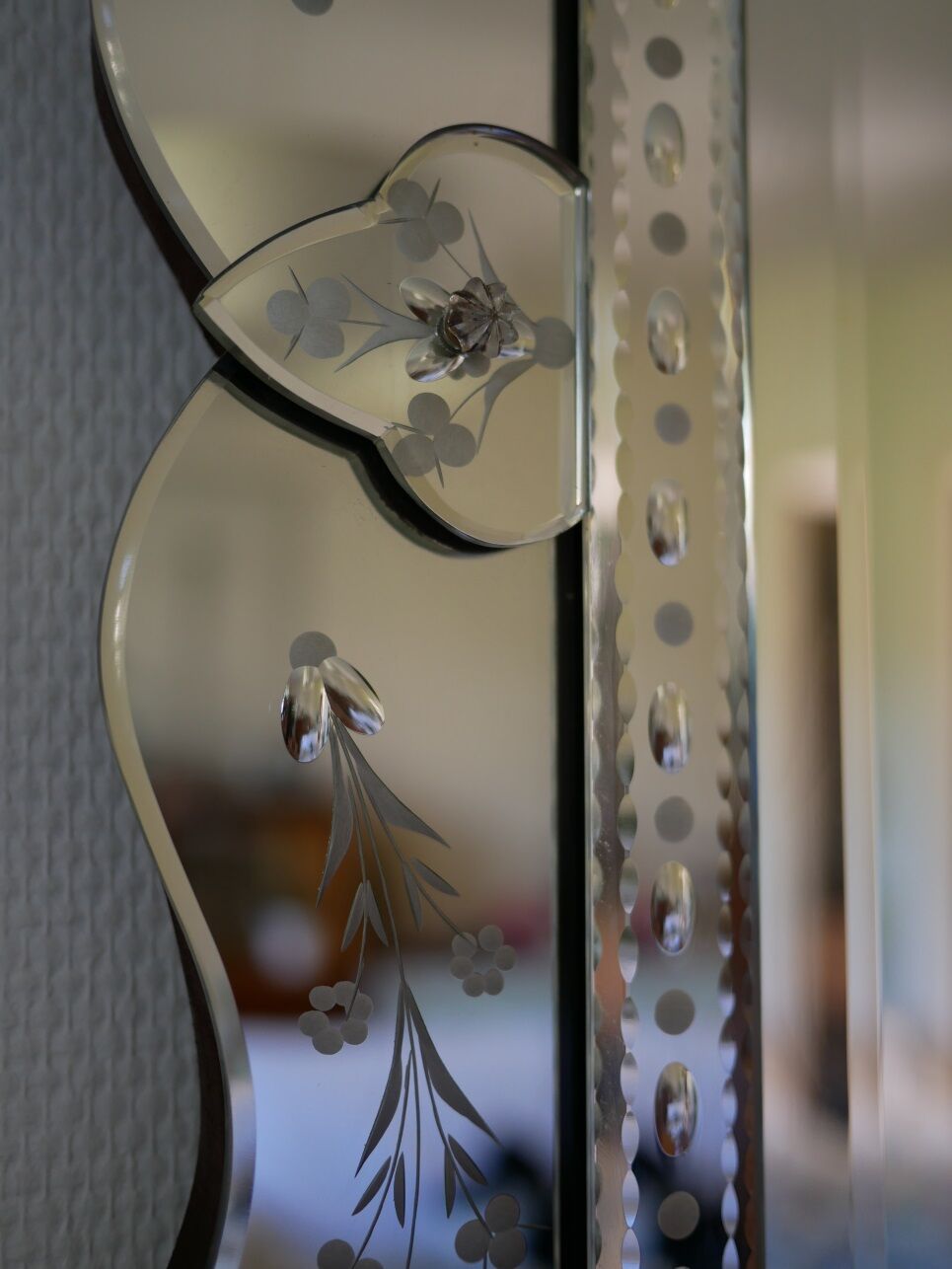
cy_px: 634
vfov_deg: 46.8
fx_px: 1466
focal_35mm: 40
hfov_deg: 36.0
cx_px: 476
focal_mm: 20
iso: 200
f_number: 1.7
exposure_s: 1/125
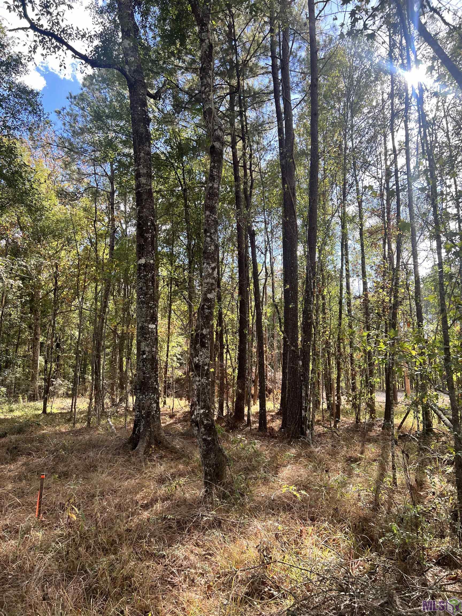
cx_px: 231
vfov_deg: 67.3
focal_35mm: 26
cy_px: 308
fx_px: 463
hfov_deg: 53.1
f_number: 1.5
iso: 50
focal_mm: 5.7
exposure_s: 1/581
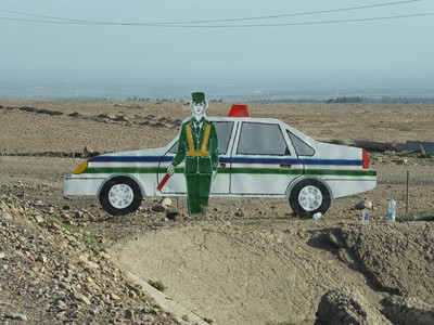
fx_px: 2131
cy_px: 162
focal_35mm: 170
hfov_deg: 11.6
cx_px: 217
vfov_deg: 8.7
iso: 100
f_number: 5.4
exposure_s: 1/400
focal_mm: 27.6
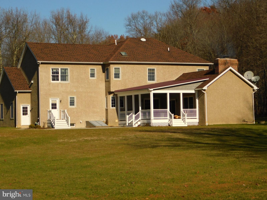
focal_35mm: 91
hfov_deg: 21.5
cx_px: 134
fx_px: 702
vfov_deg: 16.2
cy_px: 100
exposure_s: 1/400
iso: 125
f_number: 9
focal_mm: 16.1
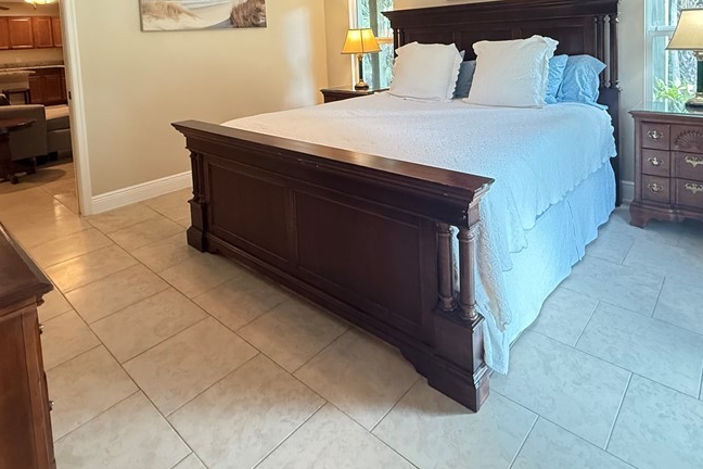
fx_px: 449
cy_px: 66
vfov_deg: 50.2
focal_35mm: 23
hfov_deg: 76.1
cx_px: 367
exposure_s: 1/60
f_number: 2.2
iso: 640
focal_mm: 2.22
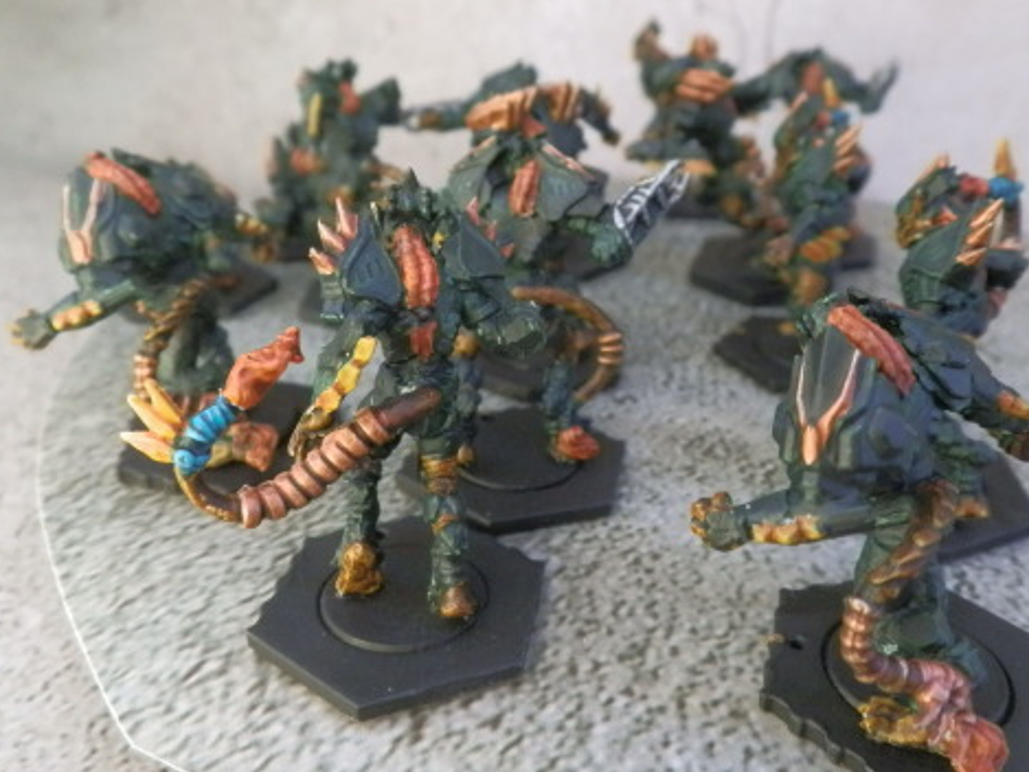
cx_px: 557
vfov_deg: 44.1
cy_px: 338
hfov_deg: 56.7
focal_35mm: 32
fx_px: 951
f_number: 3.1
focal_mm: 5
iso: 400
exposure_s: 1/100
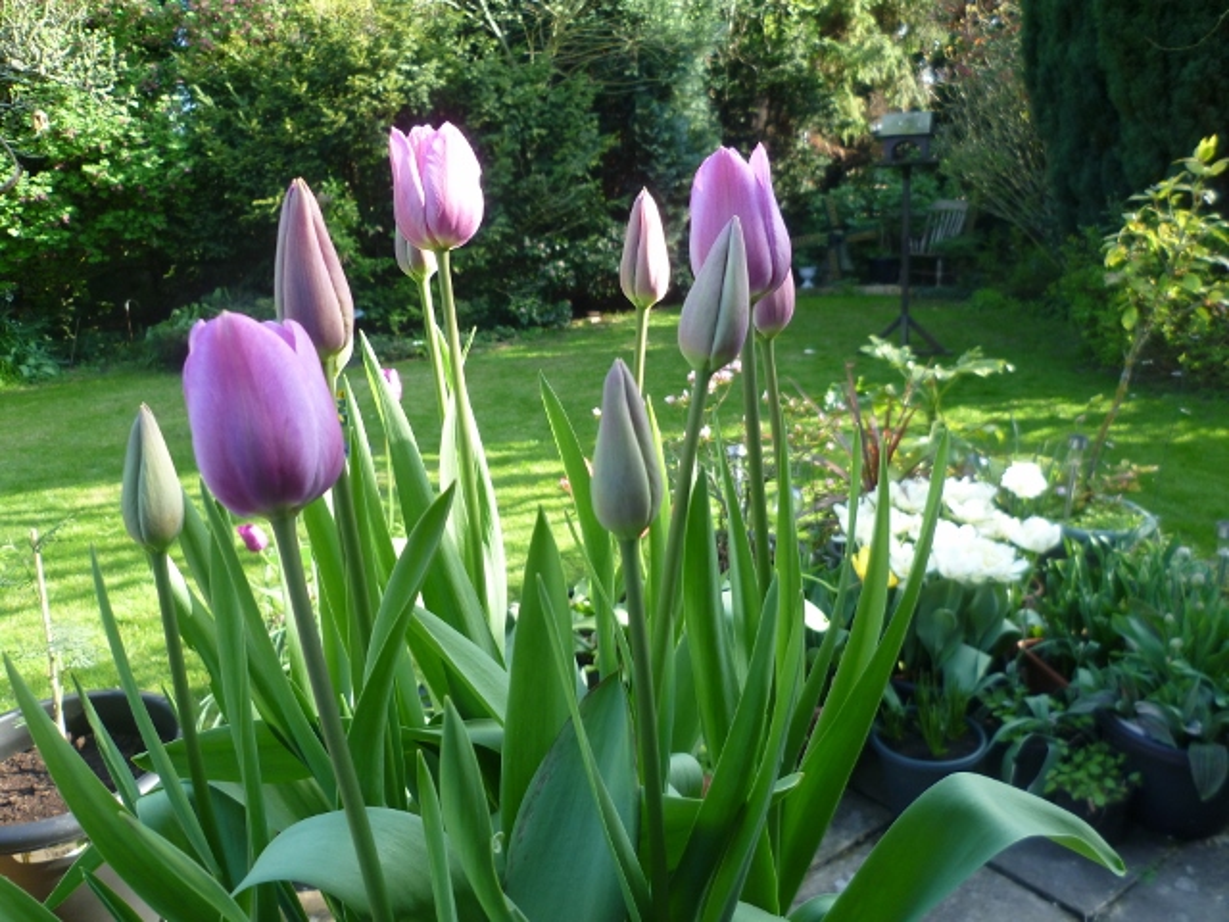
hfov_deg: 63.4
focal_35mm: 28
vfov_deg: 49.7
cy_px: 461
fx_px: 994
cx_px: 614
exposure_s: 1/80
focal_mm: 5
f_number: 2.8
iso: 80
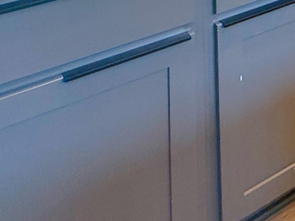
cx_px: 452
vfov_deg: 17.1
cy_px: -219
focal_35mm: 63
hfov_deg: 23.8
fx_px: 537
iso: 400
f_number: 2.2
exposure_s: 1/60
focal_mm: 2.22
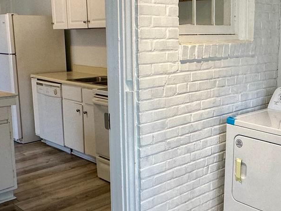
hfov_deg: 39.1
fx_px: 390
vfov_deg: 30.3
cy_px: 98
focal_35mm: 48
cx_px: 193
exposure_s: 1/120
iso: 160
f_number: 2.2
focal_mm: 2.22
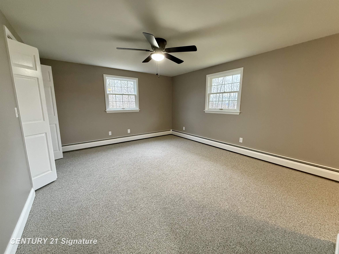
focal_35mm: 14
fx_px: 137
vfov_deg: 85.7
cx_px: 170
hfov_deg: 102.1
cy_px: 127
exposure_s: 1/120
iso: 640
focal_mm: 2.22
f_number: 2.2
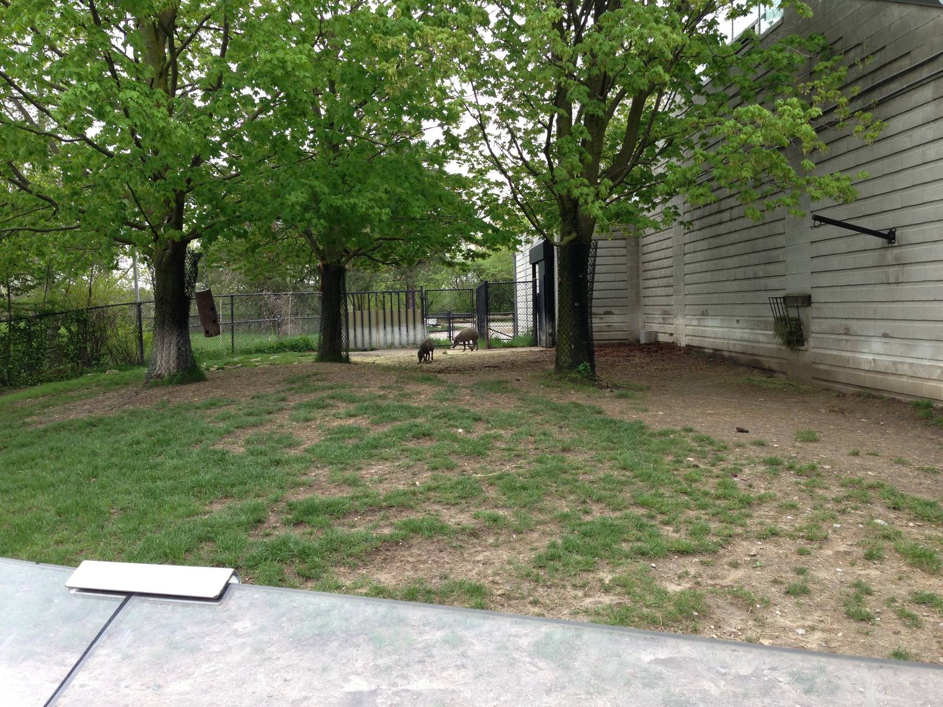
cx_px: 472
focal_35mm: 33
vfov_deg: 42.9
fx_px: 899
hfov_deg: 55.4
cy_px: 354
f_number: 2.4
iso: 64
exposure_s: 1/208
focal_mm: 4.13
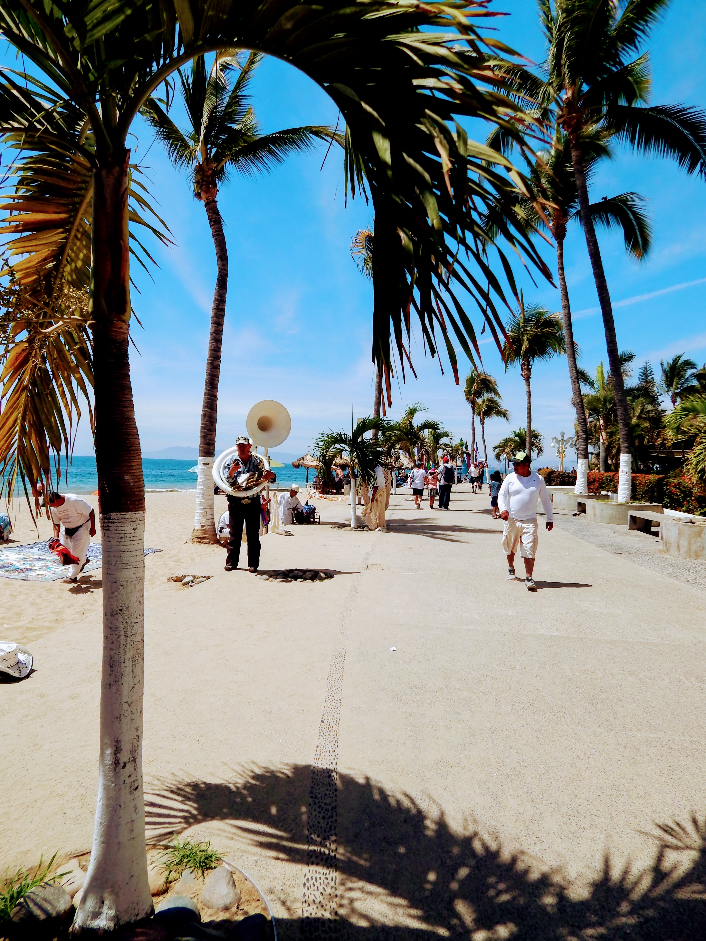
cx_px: 353
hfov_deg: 58.9
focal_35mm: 23
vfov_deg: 73.9
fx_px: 625
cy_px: 470
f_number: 6
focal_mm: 4
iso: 125
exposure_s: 1/640
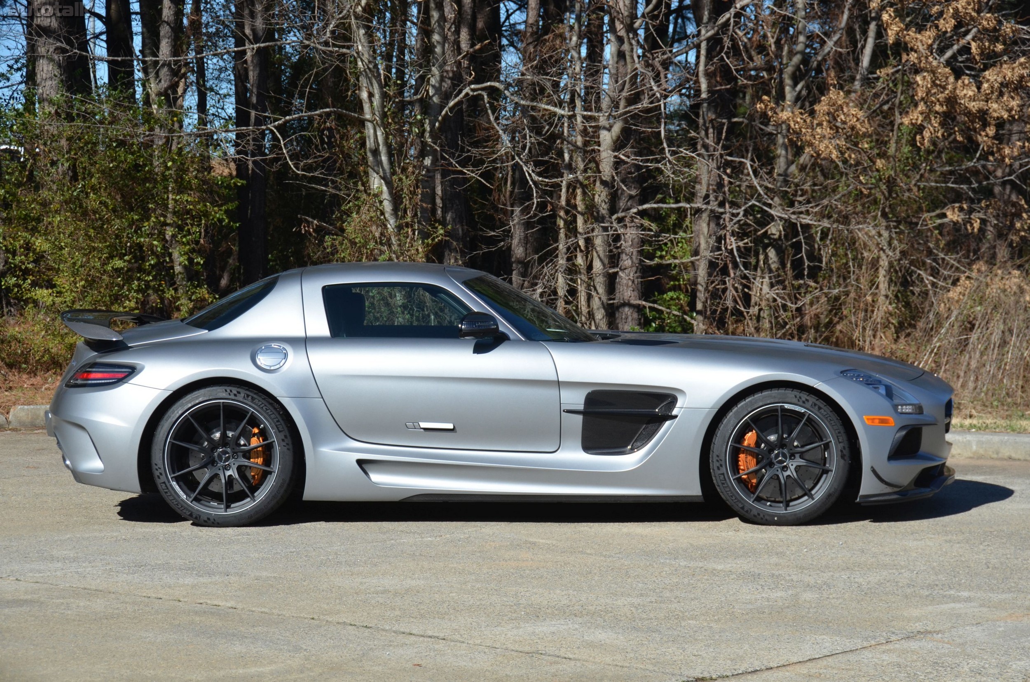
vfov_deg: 14.6
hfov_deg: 22.0
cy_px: 341
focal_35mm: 93
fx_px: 2655
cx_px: 515
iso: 400
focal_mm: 62
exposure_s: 1/1600
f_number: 6.3
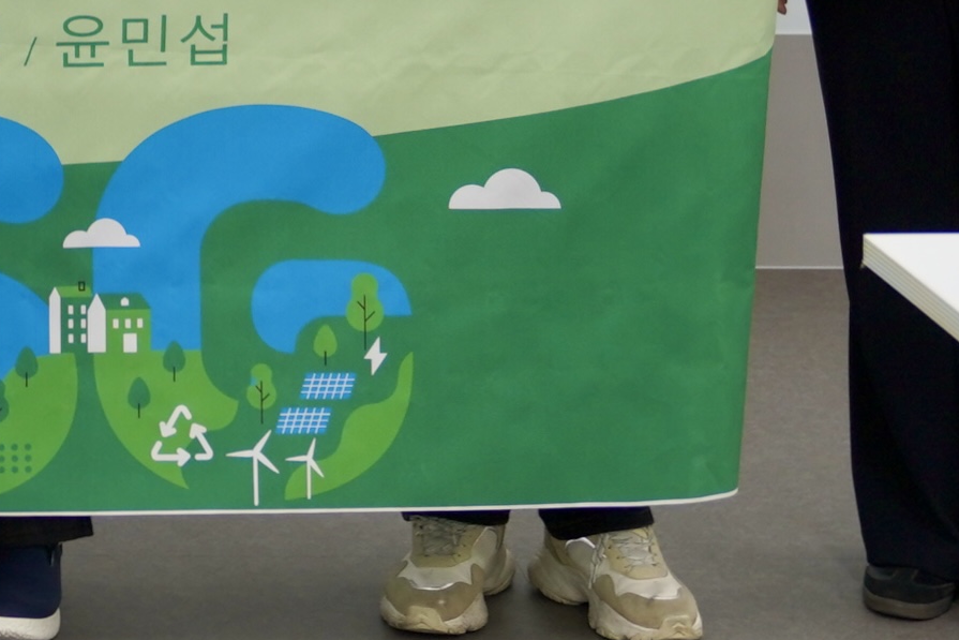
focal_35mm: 132
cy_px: -415
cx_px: -300
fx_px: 3517
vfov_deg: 10.0
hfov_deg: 14.8
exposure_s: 1/125
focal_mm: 35
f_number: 3.2
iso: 500
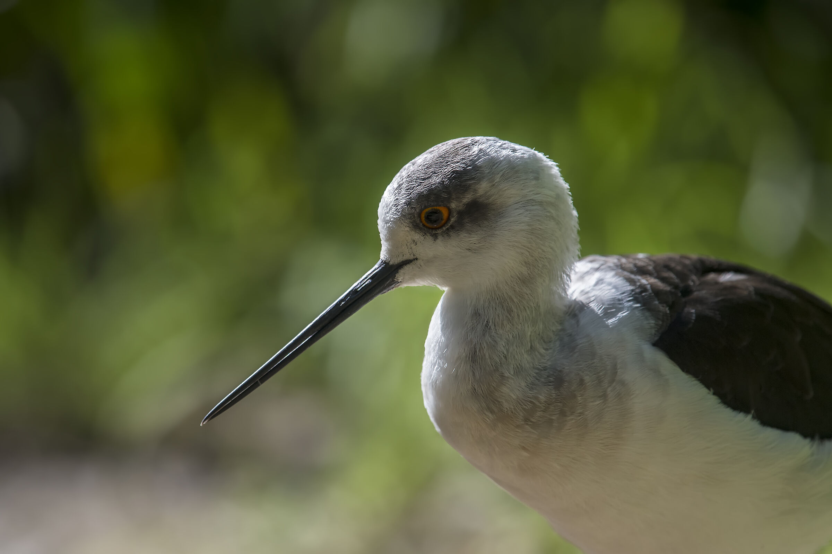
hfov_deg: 4.6
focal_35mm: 450
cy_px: 277
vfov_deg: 3.1
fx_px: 10399
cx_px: 416
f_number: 4
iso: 400
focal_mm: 300
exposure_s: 1/2000
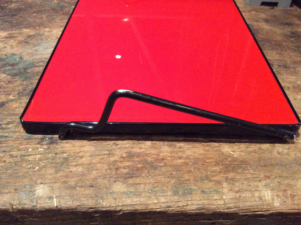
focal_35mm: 32
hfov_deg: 56.9
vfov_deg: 44.1
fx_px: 278
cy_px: 112
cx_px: 150
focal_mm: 3.3
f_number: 2.4
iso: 500
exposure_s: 1/17
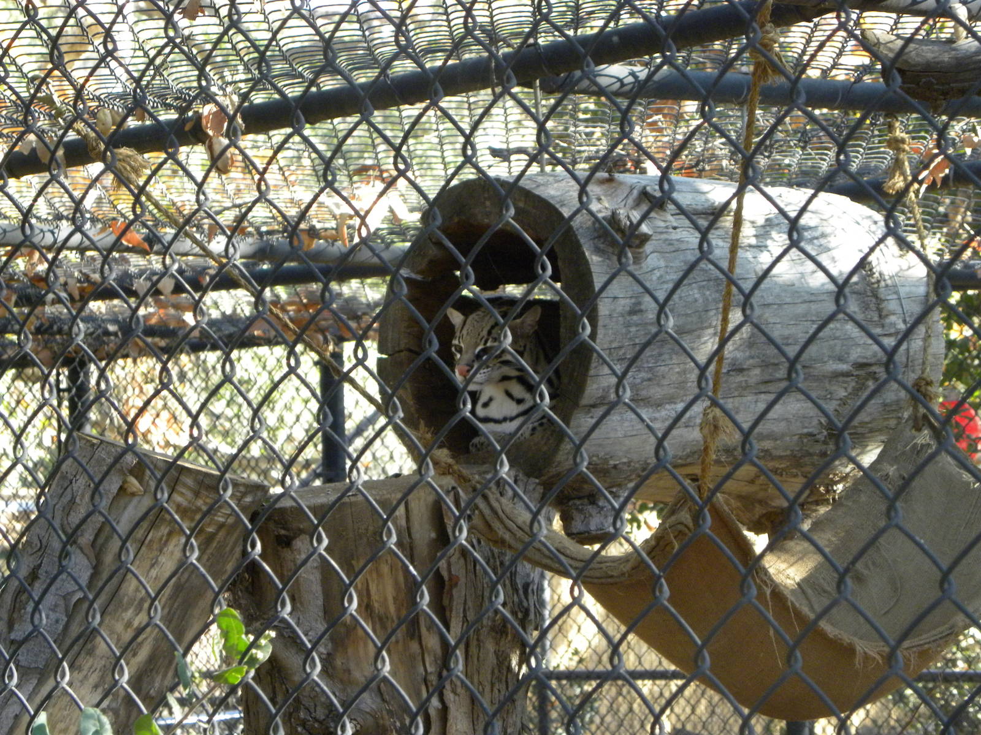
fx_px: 3656
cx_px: 490
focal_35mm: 129
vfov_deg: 11.5
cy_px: 368
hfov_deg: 15.3
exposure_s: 1/73.5
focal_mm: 23
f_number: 4.5
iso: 305
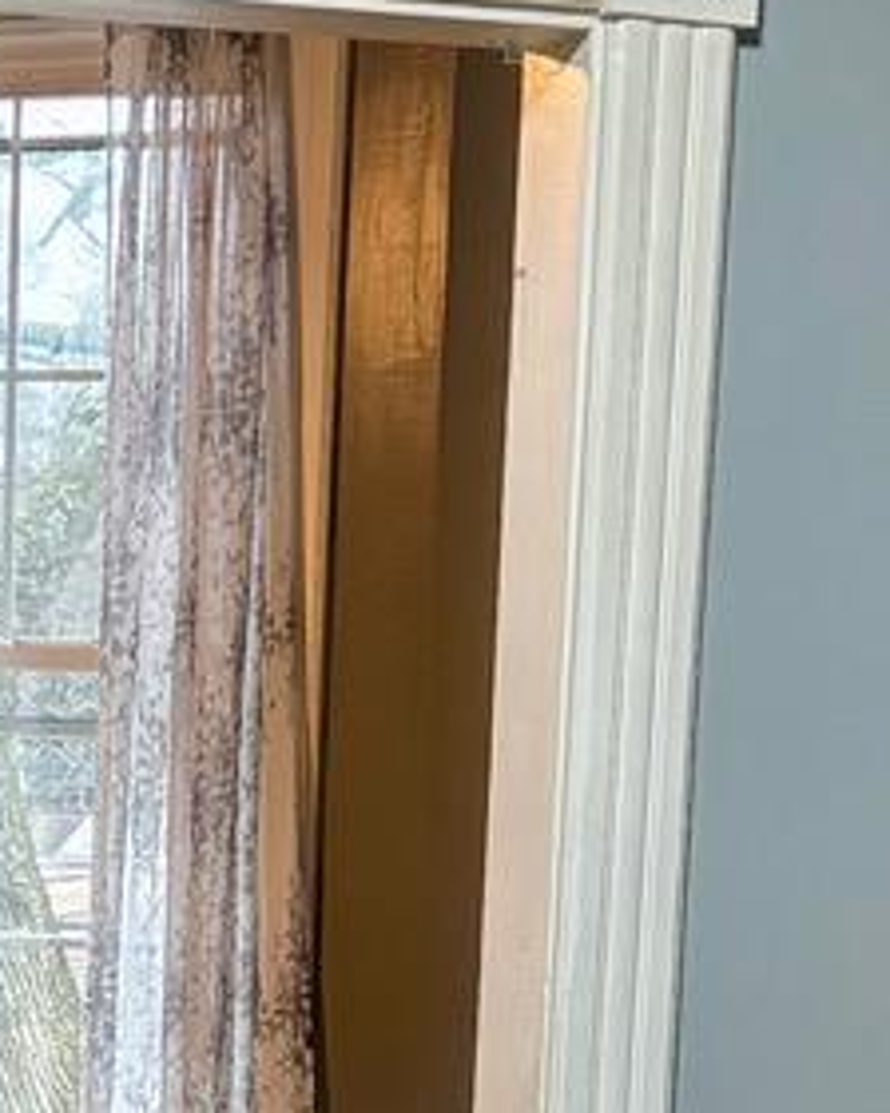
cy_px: 1789
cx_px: 163
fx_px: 4577
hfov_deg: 11.1
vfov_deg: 12.9
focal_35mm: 139
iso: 320
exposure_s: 1/60
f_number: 1.6
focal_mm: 5.96
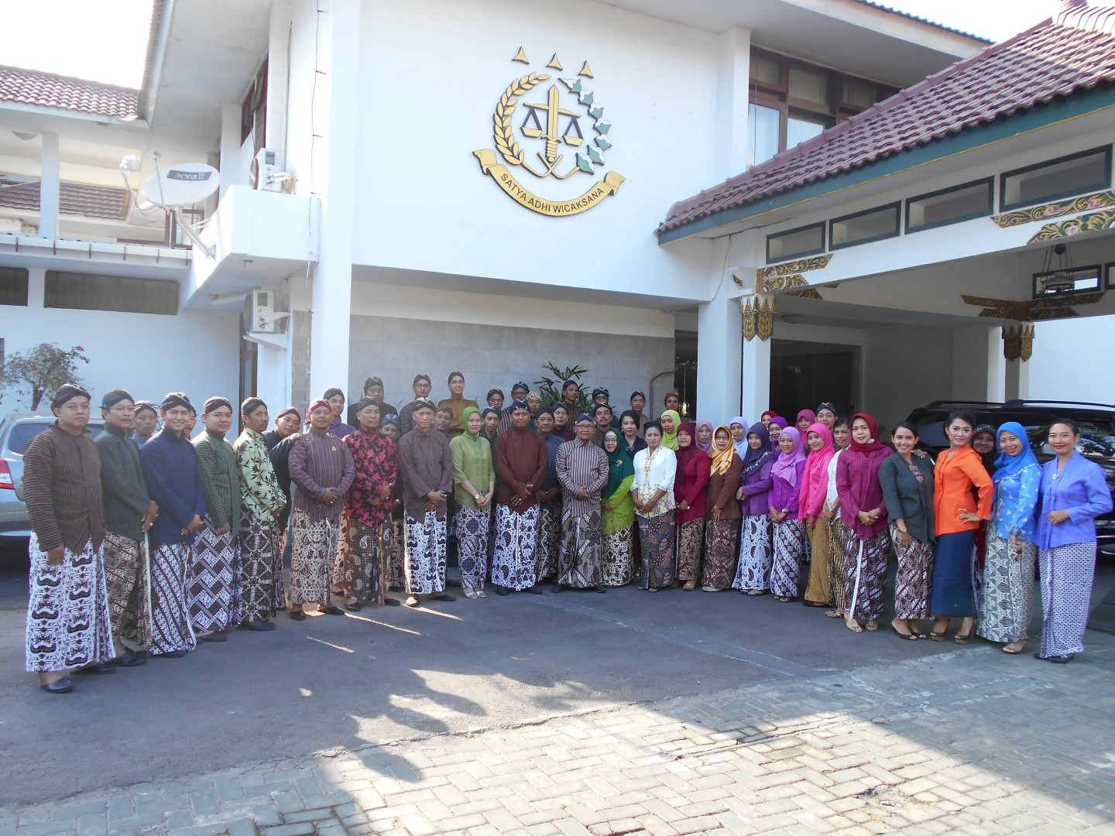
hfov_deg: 67.3
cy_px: 418
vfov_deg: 53.1
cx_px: 558
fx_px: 837
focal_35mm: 26
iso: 80
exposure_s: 1/100
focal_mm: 4.6
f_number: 3.2
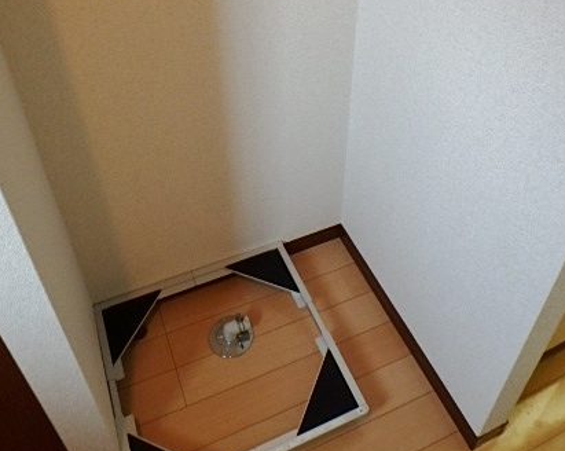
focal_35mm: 35
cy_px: 94
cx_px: 286
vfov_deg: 40.5
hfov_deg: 51.6
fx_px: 585
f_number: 3.8
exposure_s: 1/40
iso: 200
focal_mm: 4
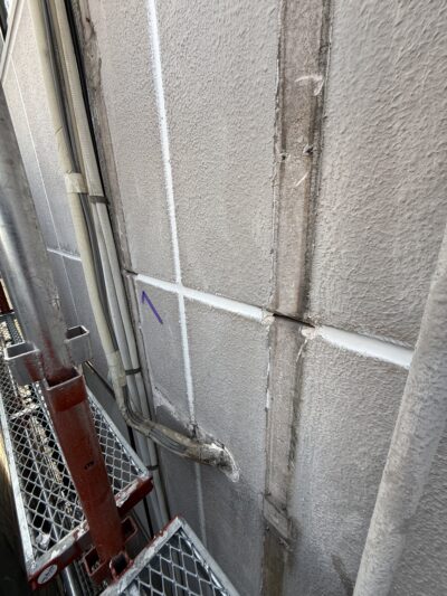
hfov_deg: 85.7
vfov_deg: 102.1
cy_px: 298
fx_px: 241
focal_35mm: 14
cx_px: 224
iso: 80
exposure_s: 1/99
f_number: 2.2
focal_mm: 2.22
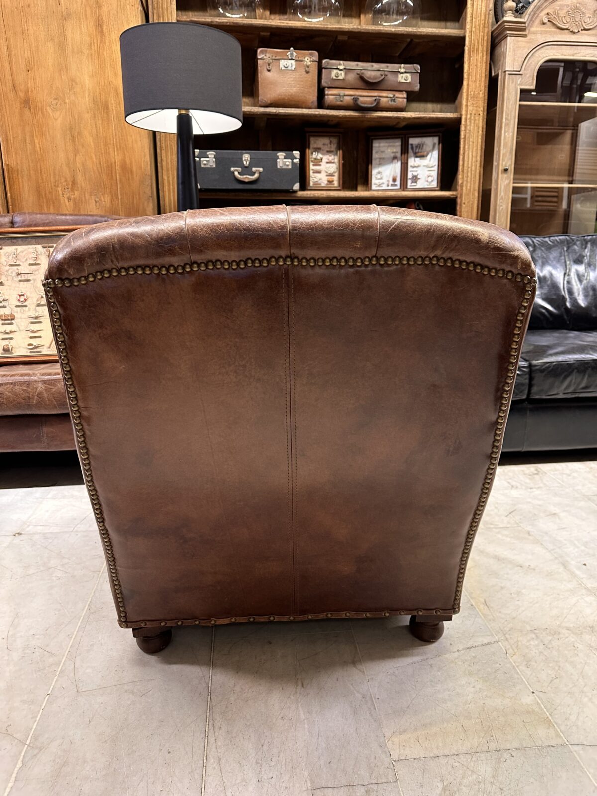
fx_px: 552
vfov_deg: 71.6
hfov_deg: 56.8
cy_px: 398
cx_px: 298
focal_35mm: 24
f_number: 1.78
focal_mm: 6.86
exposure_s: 1/50
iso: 250
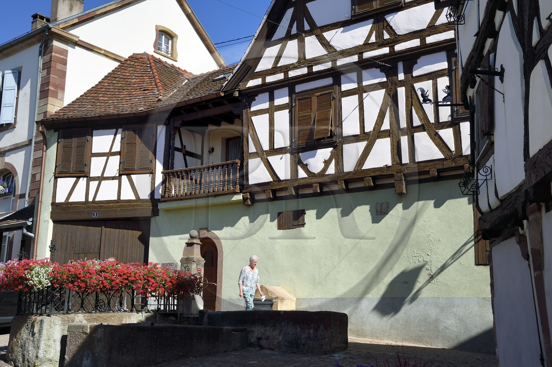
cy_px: 184
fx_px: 674
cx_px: 276
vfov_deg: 30.5
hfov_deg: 44.5
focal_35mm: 44
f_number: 13
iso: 200
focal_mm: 44
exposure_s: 1/250
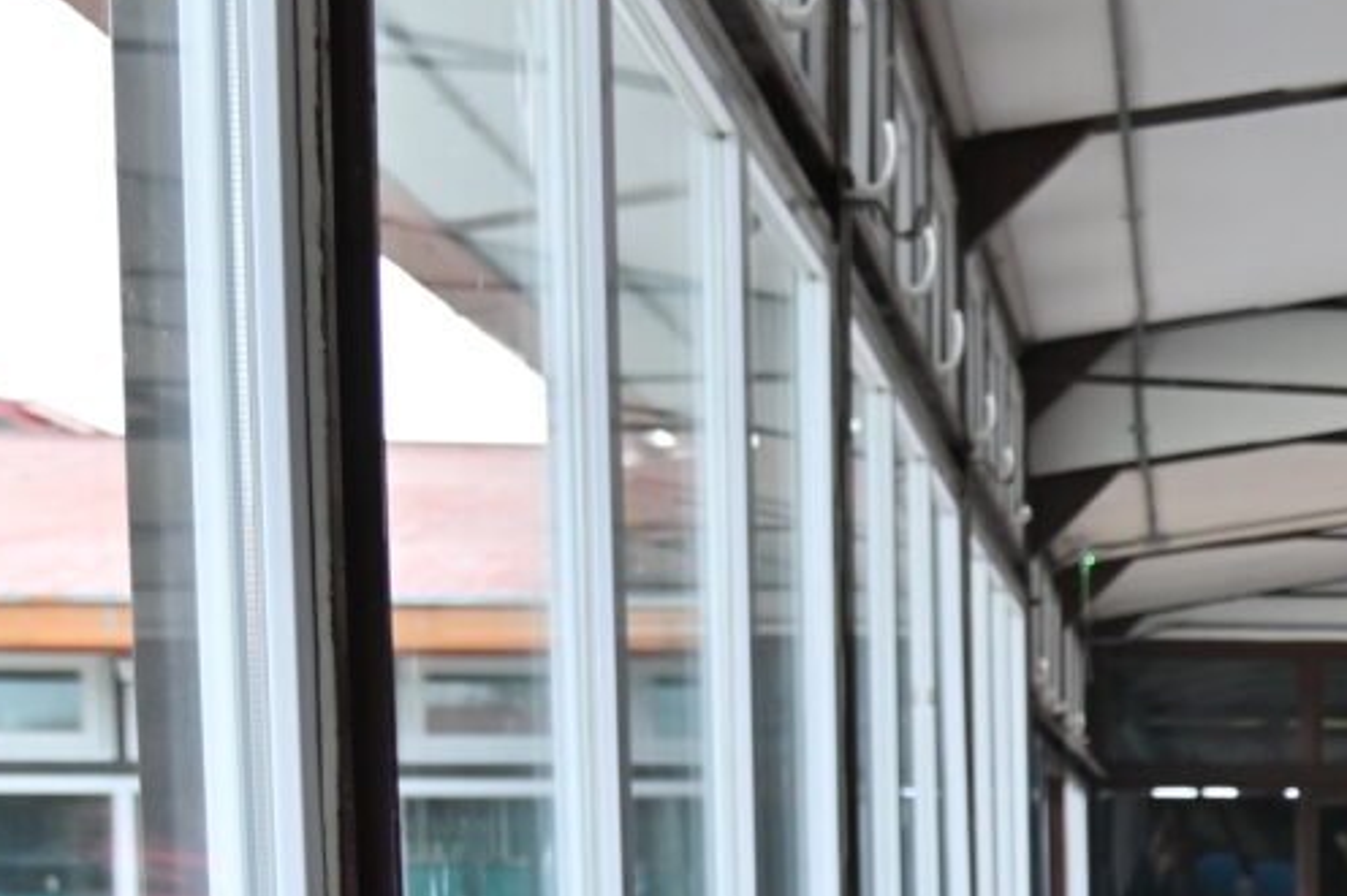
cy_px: 1291
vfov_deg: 13.1
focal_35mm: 99
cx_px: 2181
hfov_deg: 17.8
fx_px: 3702
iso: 400
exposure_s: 1/250
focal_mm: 24
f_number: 4
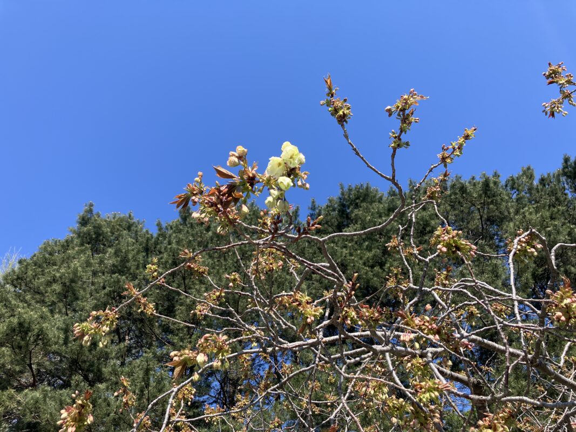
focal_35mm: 28
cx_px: 288
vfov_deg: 49.7
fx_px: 466
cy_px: 216
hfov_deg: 63.4
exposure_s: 1/1033
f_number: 1.8
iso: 32
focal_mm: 3.99
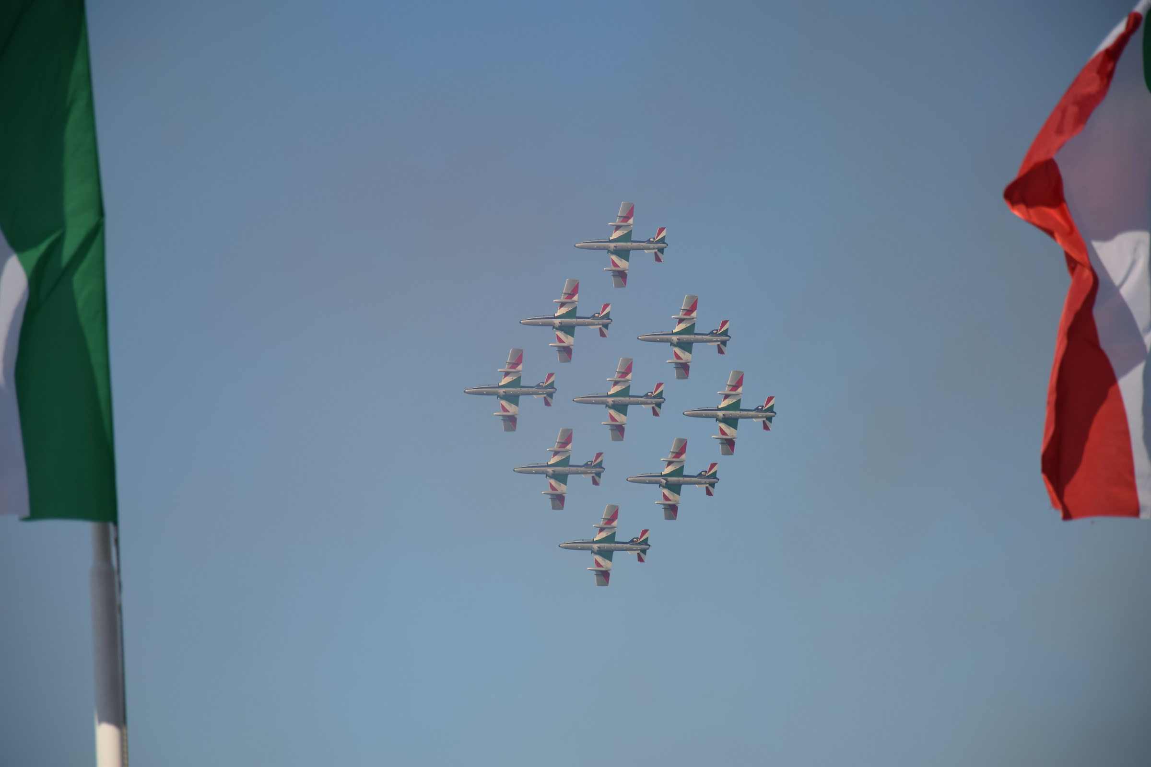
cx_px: 576
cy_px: 384
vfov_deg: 8.7
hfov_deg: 13.0
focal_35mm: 158
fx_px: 5035
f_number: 6.3
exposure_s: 1/640
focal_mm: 105
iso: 100
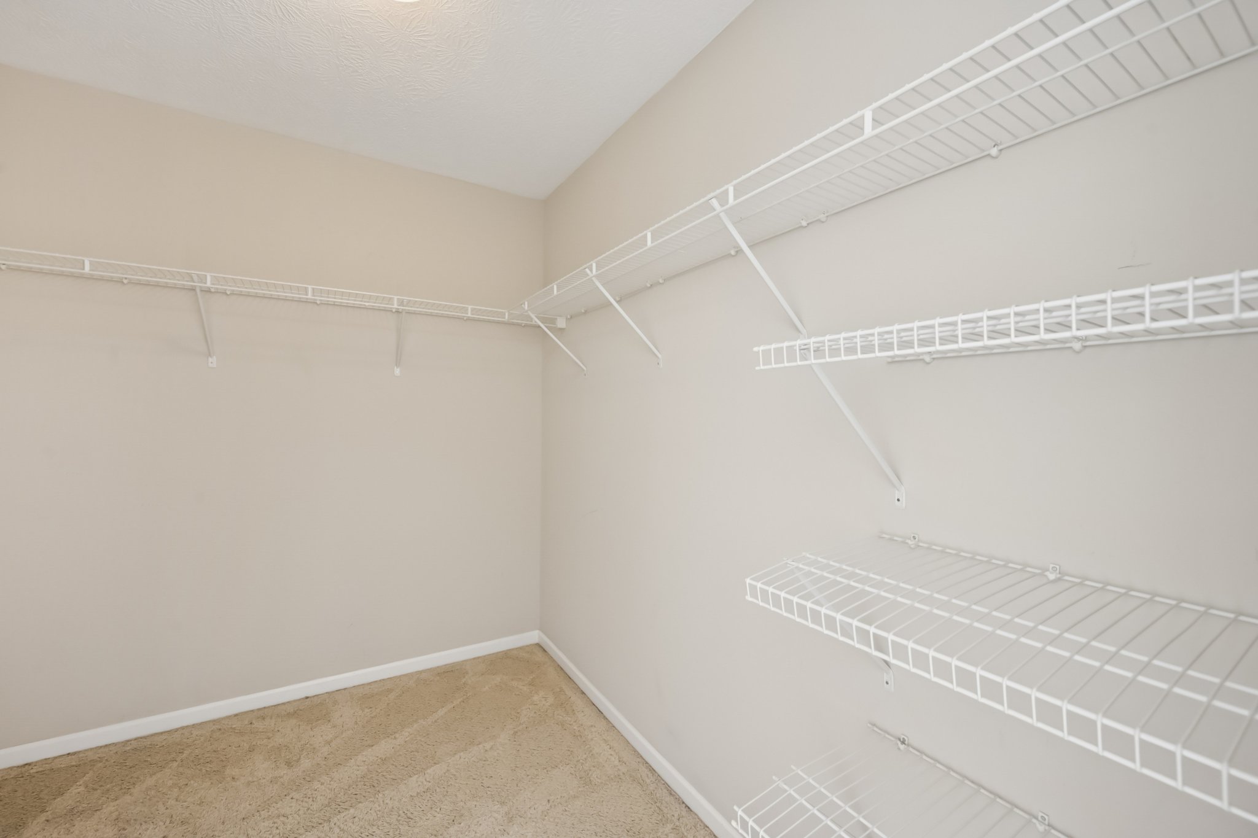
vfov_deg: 81.2
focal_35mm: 14
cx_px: 629
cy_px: 419
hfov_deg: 104.3
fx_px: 489
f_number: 8
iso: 500
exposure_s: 1/6
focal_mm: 14
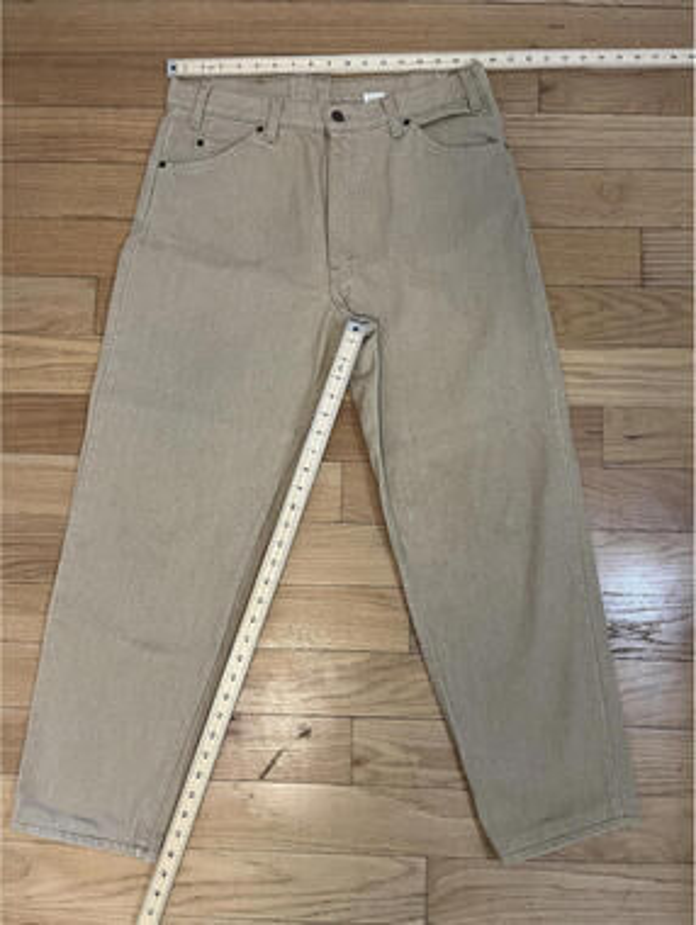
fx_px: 695
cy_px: 462
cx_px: 348
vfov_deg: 67.2
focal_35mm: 26
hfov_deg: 53.2
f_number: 1.6
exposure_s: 1/60
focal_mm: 5.1
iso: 200
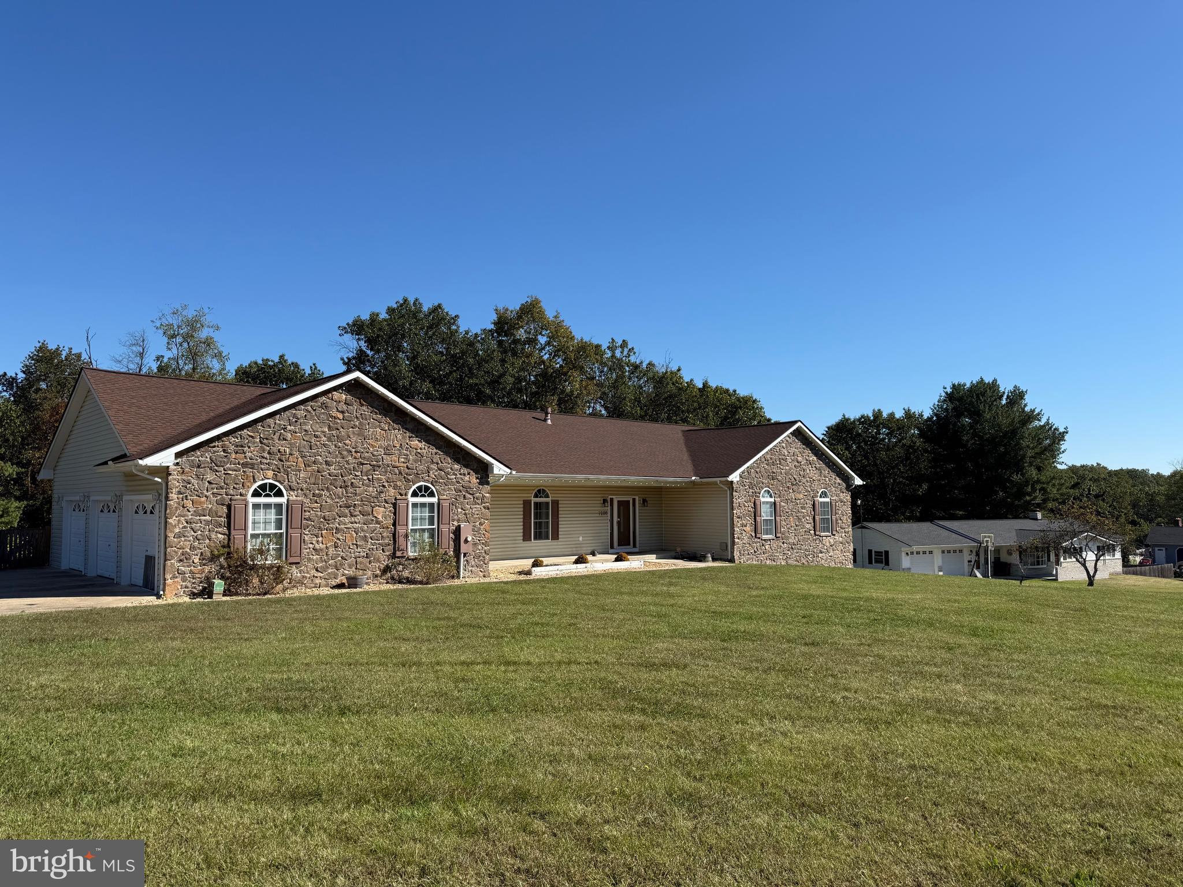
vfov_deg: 56.8
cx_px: 592
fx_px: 820
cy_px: 444
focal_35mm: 24
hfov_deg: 71.6
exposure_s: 1/4405
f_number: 1.78
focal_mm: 6.76
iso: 80
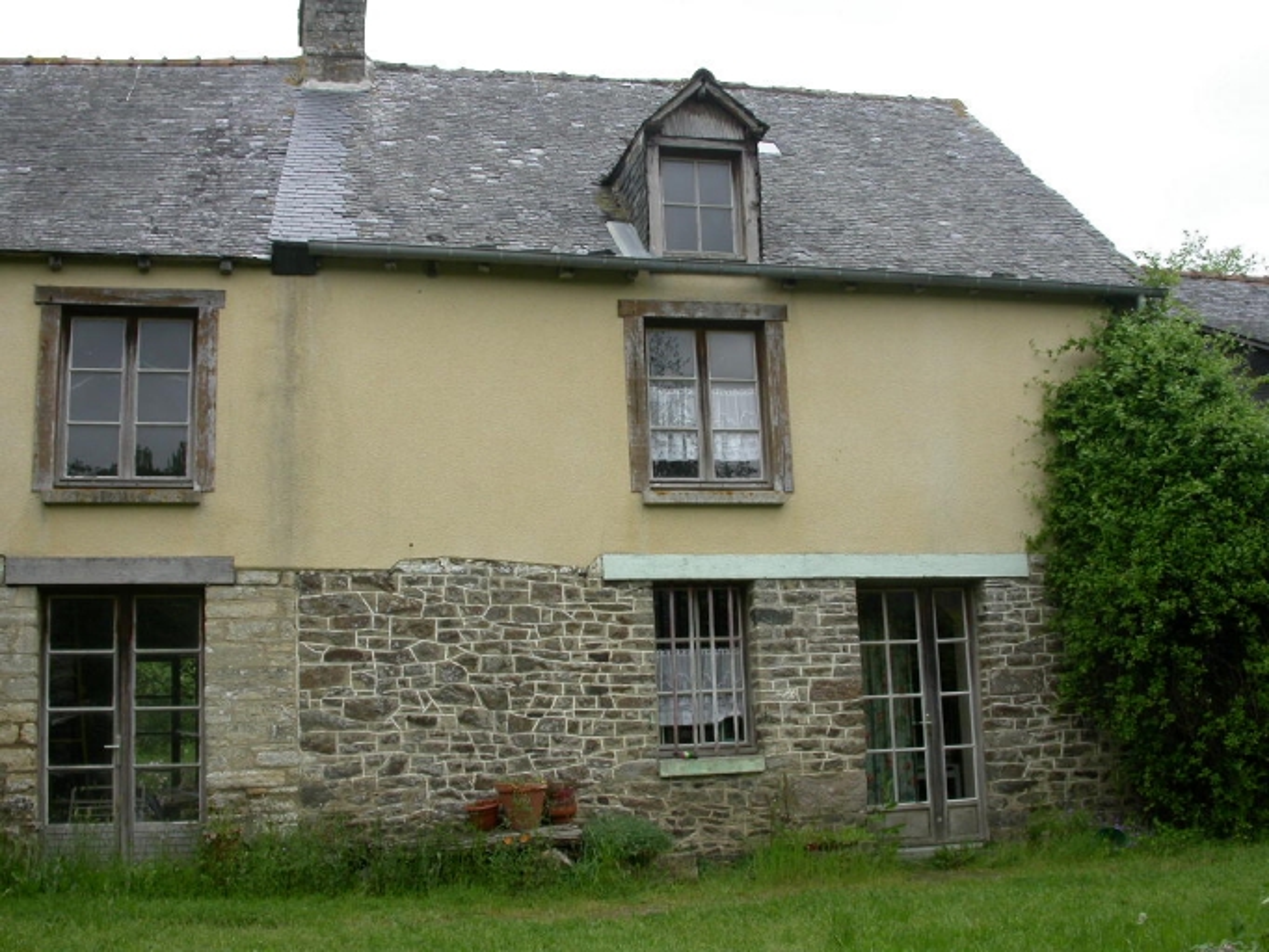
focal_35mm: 38
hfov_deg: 49.0
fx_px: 1394
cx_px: 634
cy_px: 476
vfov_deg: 37.7
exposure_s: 1/200
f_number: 6
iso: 100
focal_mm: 7.85
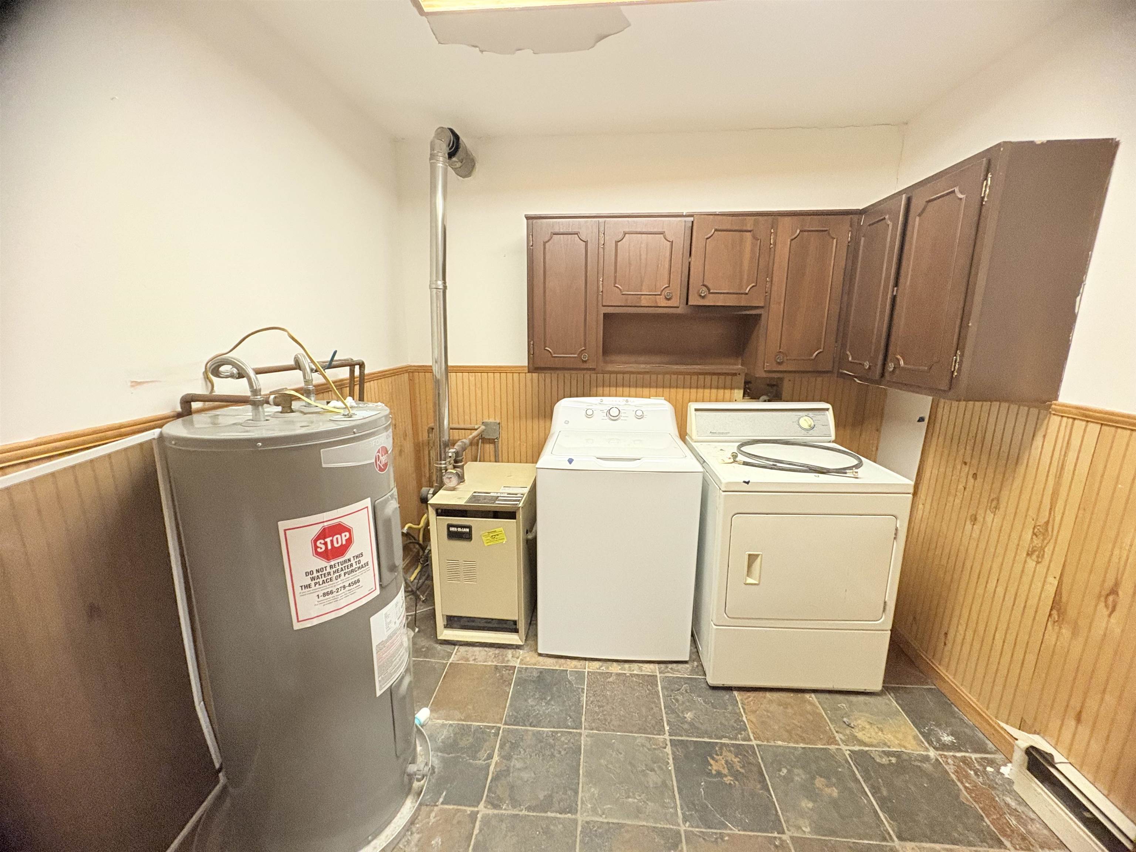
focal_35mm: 14
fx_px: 459
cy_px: 426
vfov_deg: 85.7
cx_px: 568
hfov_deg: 102.1
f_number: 2.2
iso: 400
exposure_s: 1/60
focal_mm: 2.22
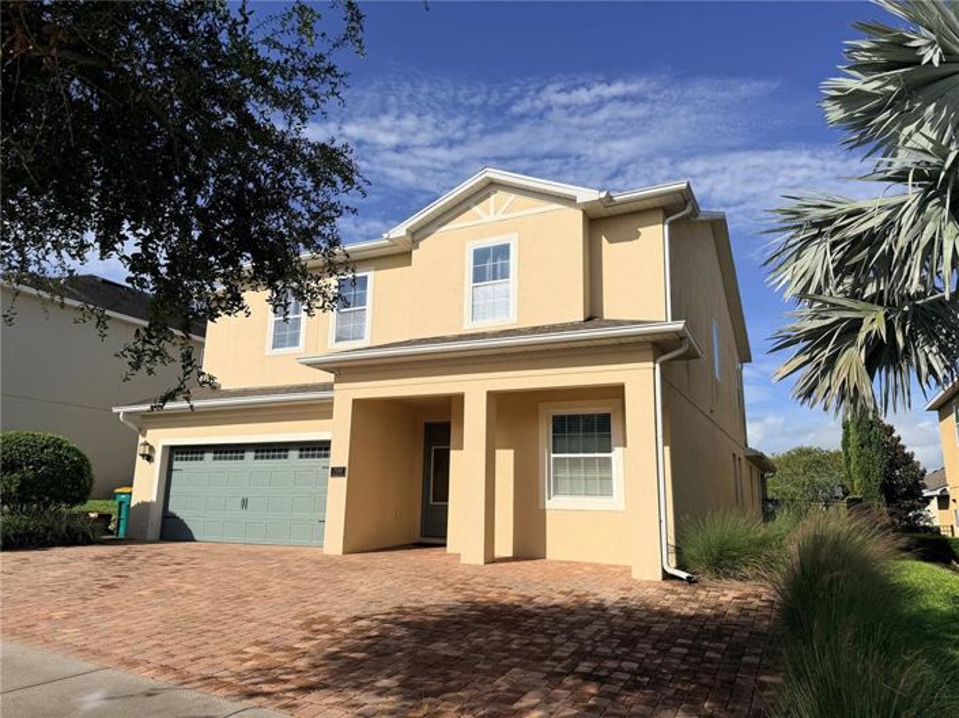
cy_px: 359
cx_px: 480
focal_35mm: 24
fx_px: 665
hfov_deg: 71.6
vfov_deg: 56.8
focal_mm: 6.76
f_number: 1.78
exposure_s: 1/10309
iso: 80
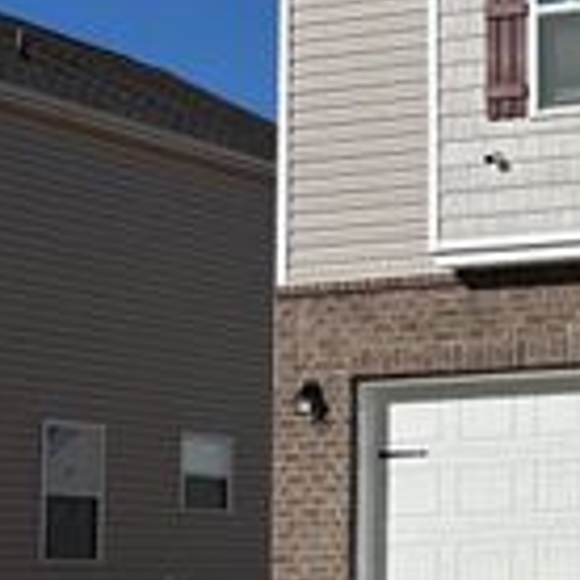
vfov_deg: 15.7
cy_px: 380
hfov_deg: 14.1
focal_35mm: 111
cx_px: 1009
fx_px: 2104
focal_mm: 5.96
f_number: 1.6
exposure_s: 1/6711
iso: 50
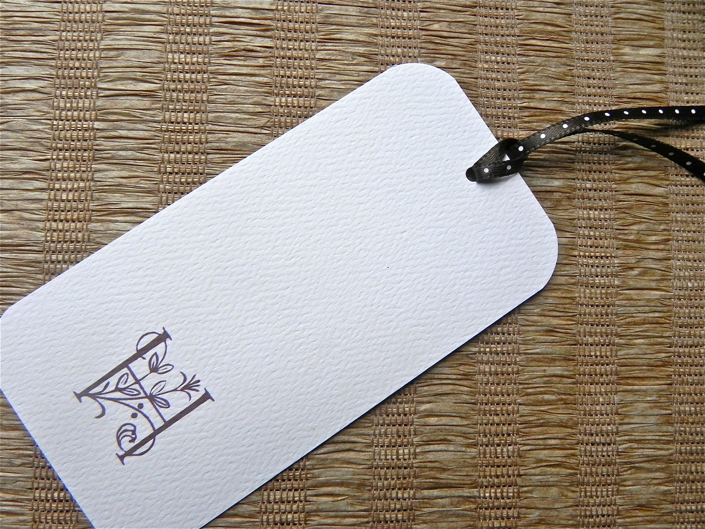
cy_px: 264
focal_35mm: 26
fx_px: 530
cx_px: 352
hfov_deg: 67.3
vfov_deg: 53.1
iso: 160
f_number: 5.6
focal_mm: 4.6
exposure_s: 1/216
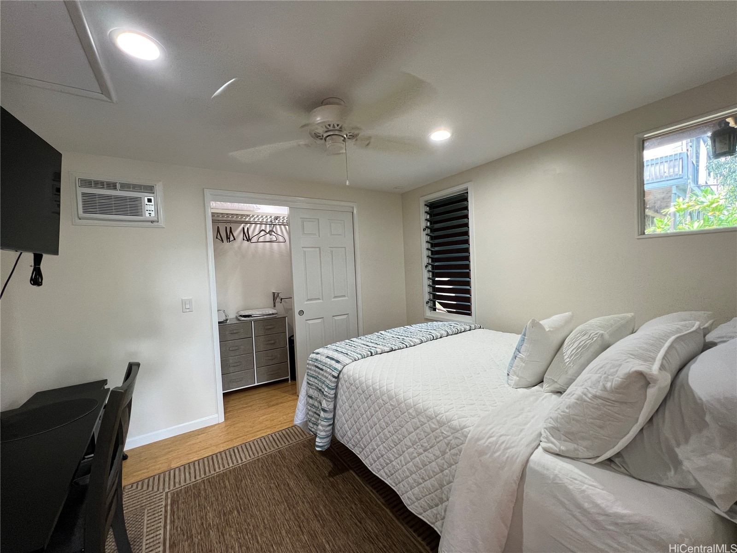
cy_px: 276
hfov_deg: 106.2
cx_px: 368
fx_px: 277
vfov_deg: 89.9
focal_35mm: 13
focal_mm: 1.57
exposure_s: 1/60
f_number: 1.8
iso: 160
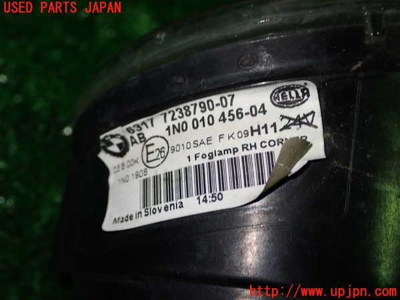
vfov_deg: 29.1
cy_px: 150
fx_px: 578
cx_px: 200
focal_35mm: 50
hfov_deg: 38.2
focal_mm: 9.01
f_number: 3.2
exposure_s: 1/50
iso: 200
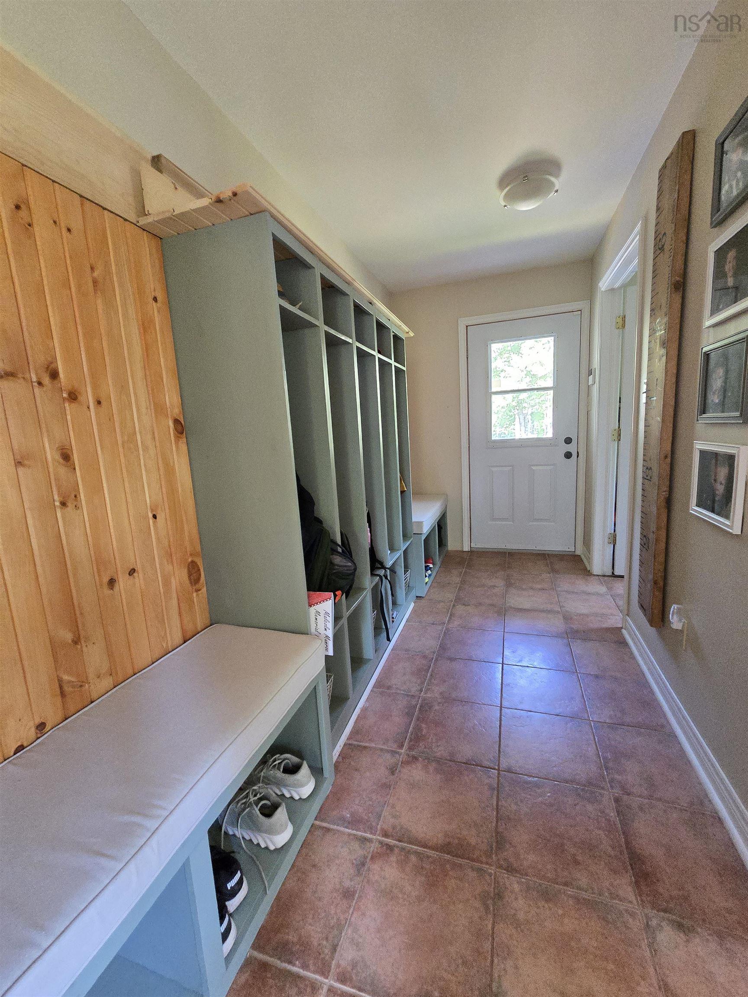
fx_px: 375
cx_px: 374
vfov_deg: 106.2
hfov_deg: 89.9
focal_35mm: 13
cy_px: 498
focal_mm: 2.2
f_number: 2.2
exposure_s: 1/60
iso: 800
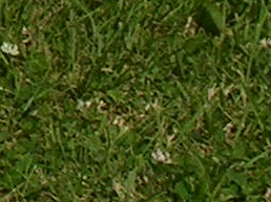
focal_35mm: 477
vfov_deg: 3.1
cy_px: -218
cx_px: -527
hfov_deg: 4.0
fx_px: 3731
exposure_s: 1/960
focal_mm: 9.1
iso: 50
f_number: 3.4
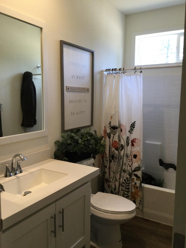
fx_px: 222
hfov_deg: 45.4
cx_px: 93
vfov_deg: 58.4
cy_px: 124
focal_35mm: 31
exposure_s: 1/30
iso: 40
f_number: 2.4
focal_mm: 3.3
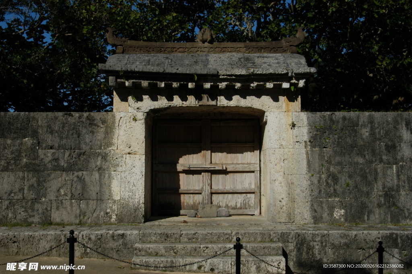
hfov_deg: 43.6
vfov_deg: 29.8
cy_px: 137
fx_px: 515
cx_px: 206
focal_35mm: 45
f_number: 11
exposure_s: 1/500
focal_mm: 30
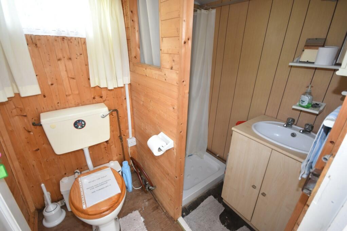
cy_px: 116
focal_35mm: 15
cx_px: 174
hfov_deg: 100.4
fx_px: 145
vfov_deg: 77.3
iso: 500
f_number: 4
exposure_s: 1/60
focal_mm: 10
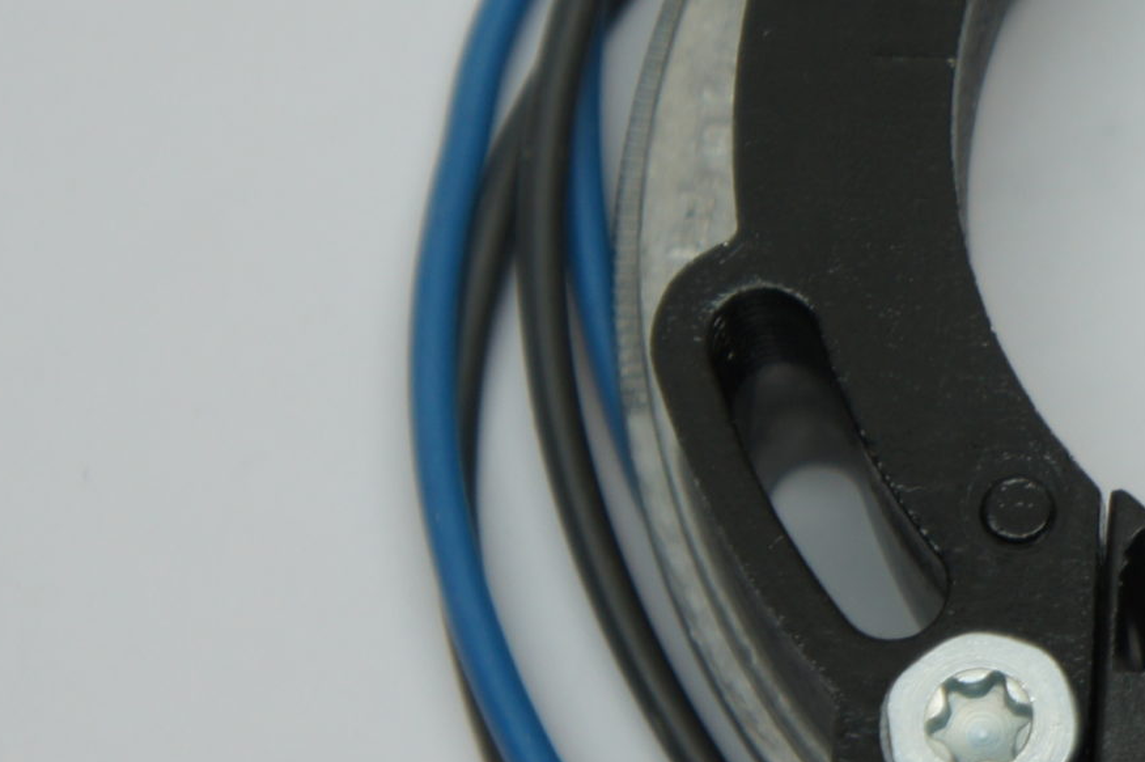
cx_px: 1489
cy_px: 330
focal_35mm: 197
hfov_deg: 10.2
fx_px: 6276
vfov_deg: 6.9
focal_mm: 45
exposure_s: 1/80
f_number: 5.6
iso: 200
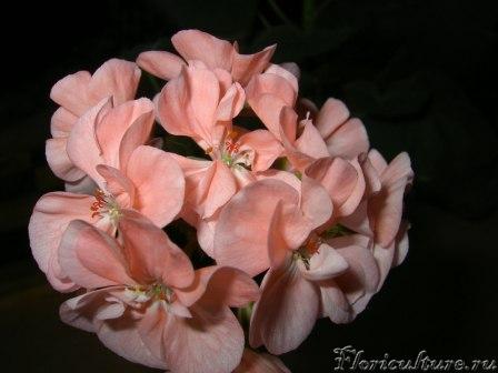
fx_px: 489
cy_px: 186
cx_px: 249
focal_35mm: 34
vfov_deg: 41.8
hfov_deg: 54.0
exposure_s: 1/60
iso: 50
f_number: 4.7
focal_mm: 5.6
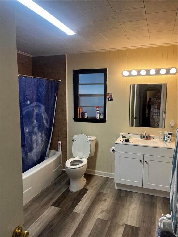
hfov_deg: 53.1
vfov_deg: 67.3
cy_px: 118
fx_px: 178
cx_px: 89
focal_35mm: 26
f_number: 1.6
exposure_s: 1/60
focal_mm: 5.1
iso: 80
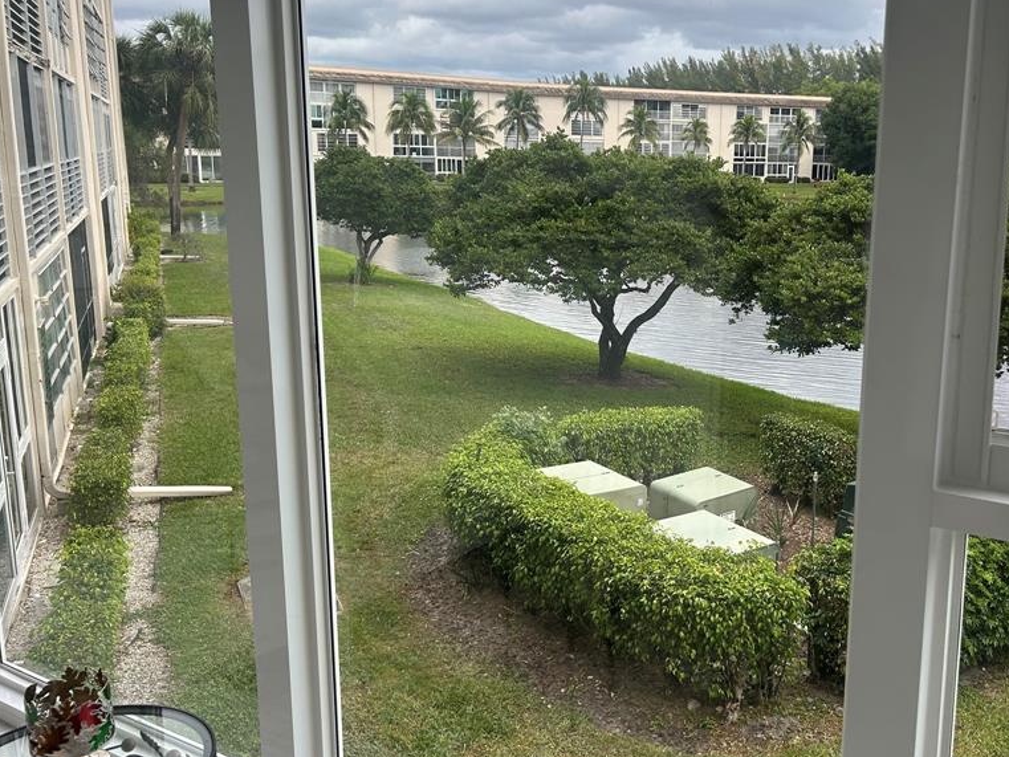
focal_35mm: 35
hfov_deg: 51.6
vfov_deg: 40.7
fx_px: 1020
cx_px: 674
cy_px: 369
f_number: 1.5
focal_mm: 5.7
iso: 50
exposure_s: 1/611
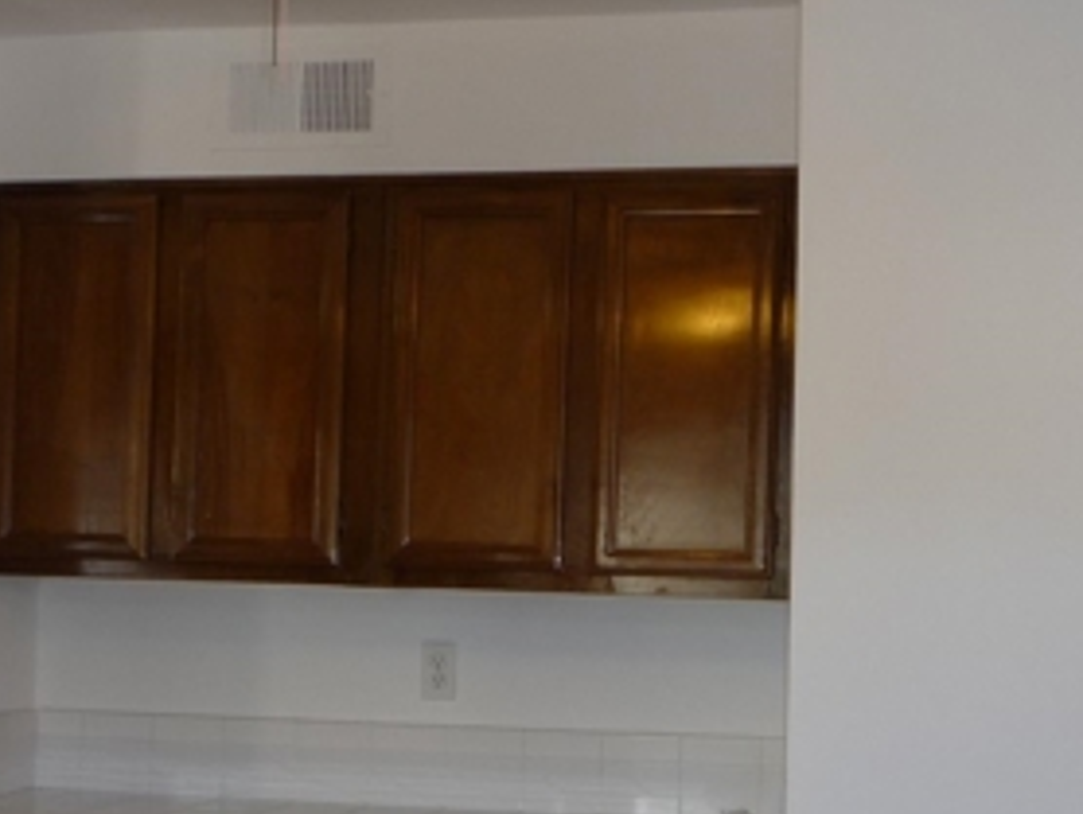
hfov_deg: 28.1
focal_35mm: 69
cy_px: 596
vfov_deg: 21.2
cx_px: 421
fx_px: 2161
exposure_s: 1/30
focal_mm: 5.2
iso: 100
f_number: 3.3
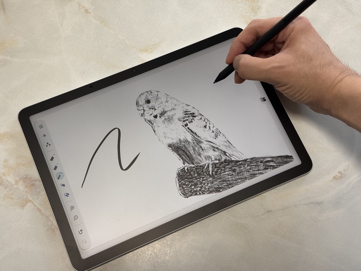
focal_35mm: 48
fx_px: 501
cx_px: 180
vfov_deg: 30.3
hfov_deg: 39.7
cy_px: 136
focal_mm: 6.76
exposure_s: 1/60
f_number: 1.78
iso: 64
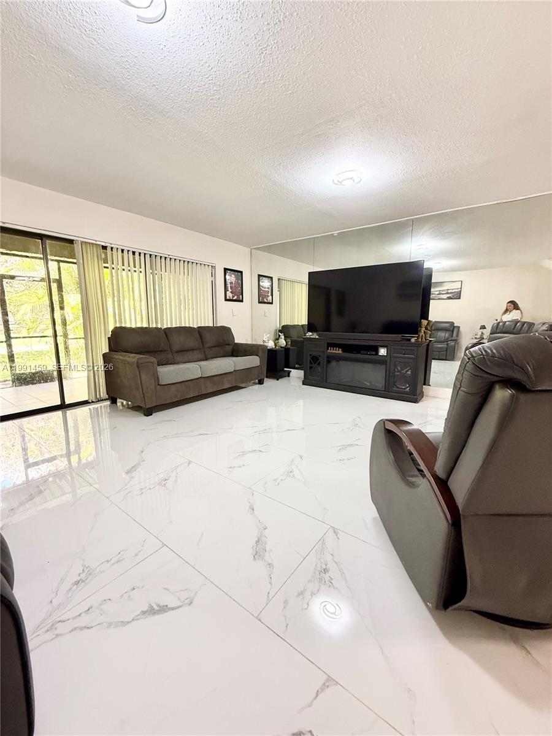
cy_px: 368
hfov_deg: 85.7
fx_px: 298
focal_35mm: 14
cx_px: 276
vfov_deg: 102.1
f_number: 2.2
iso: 320
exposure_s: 1/68
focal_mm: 2.22
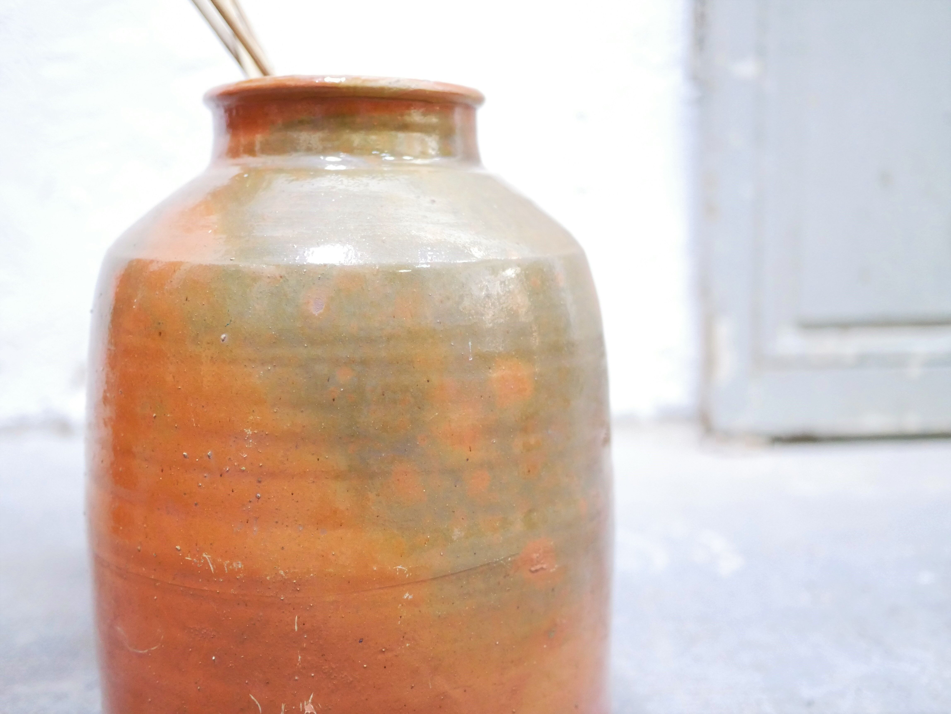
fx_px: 1099
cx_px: 476
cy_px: 357
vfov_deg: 36.0
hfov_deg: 46.8
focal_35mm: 40
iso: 3200
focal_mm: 20
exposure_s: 1/40
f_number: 1.7
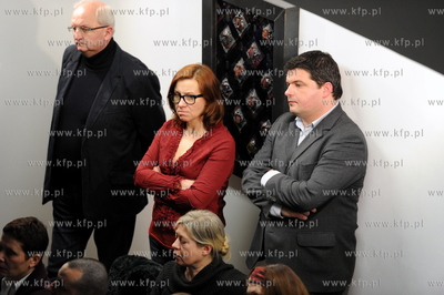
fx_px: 2465
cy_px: 148
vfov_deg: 6.9
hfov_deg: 10.3
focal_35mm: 200
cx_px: 222
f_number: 2.8
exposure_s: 1/500
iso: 3200
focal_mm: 200
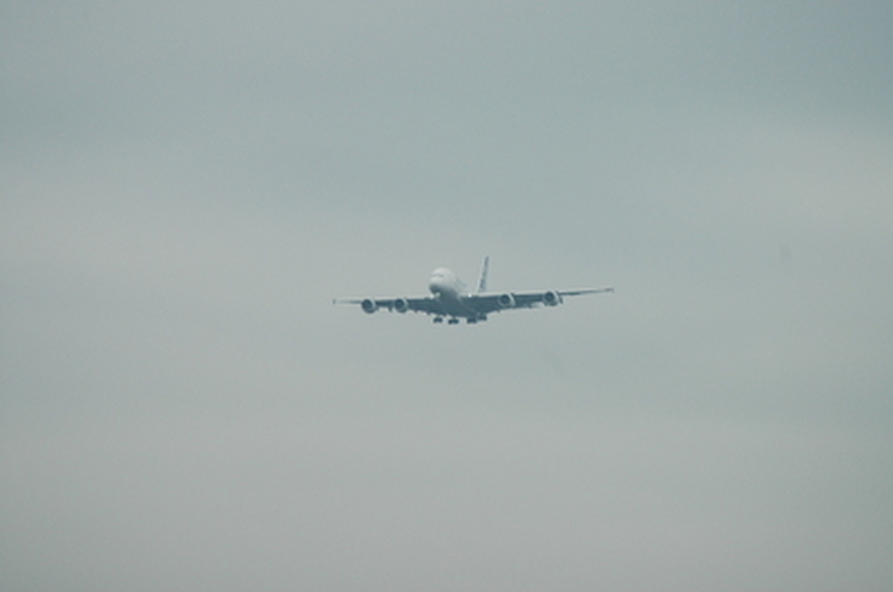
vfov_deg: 7.6
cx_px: 446
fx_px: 4456
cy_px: 296
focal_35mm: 180
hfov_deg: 11.4
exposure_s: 1/640
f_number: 5.6
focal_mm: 120
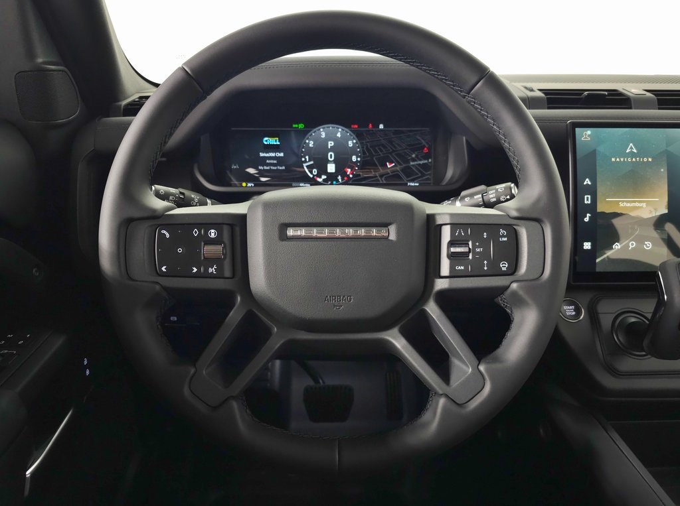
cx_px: 340
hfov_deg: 74.1
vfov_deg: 58.7
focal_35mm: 23
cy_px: 253
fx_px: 451
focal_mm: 6.3
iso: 200
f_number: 1.7
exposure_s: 1/60
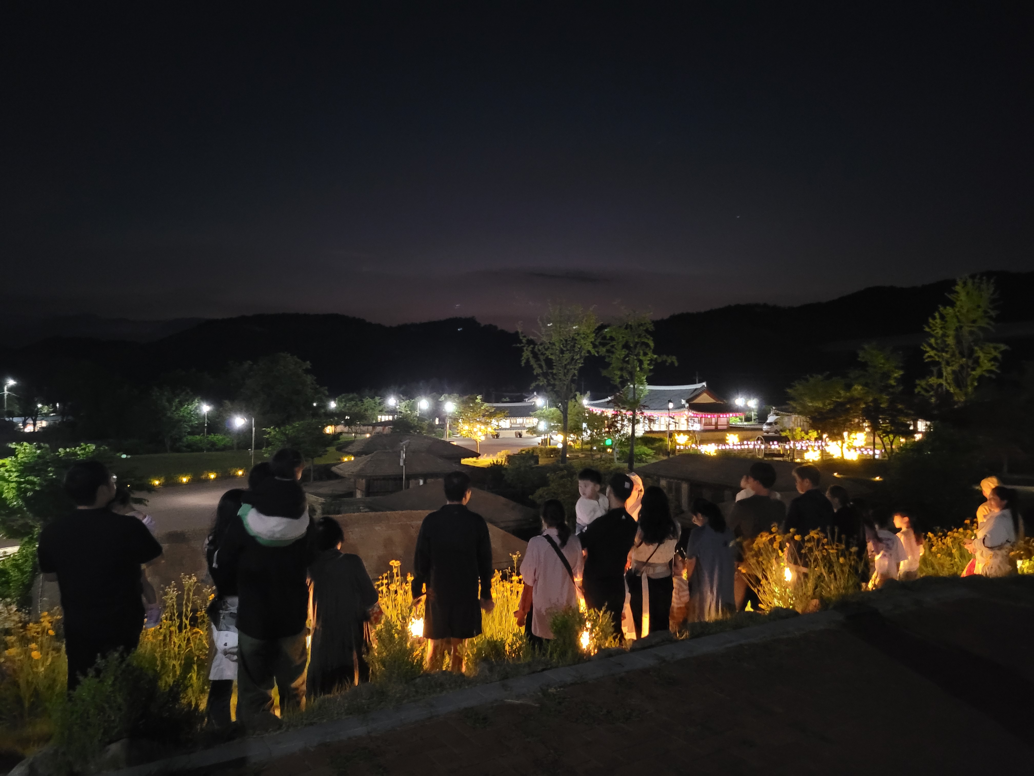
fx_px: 777
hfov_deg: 67.3
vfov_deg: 53.1
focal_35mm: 26
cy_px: 388
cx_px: 517
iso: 1250
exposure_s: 1/10
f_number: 1.8
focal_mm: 5.4
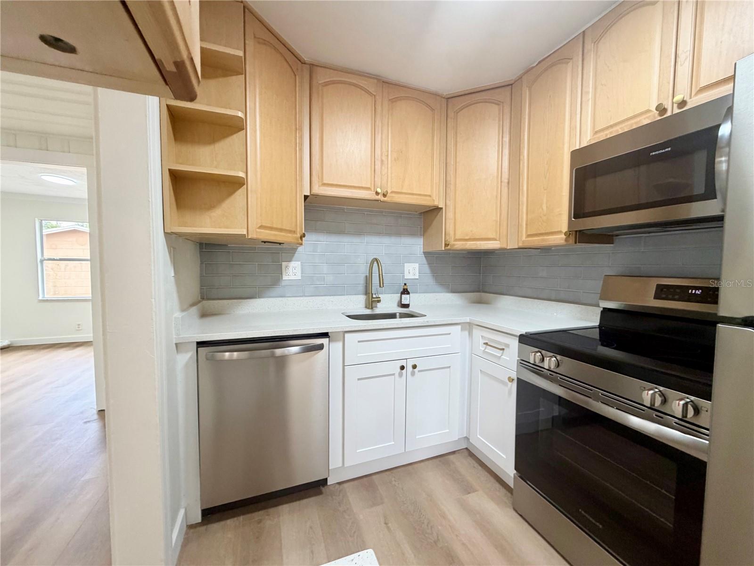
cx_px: 377
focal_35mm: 14
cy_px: 283
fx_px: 305
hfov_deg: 102.1
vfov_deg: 85.7
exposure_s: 1/60
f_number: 2.2
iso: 200
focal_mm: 2.22
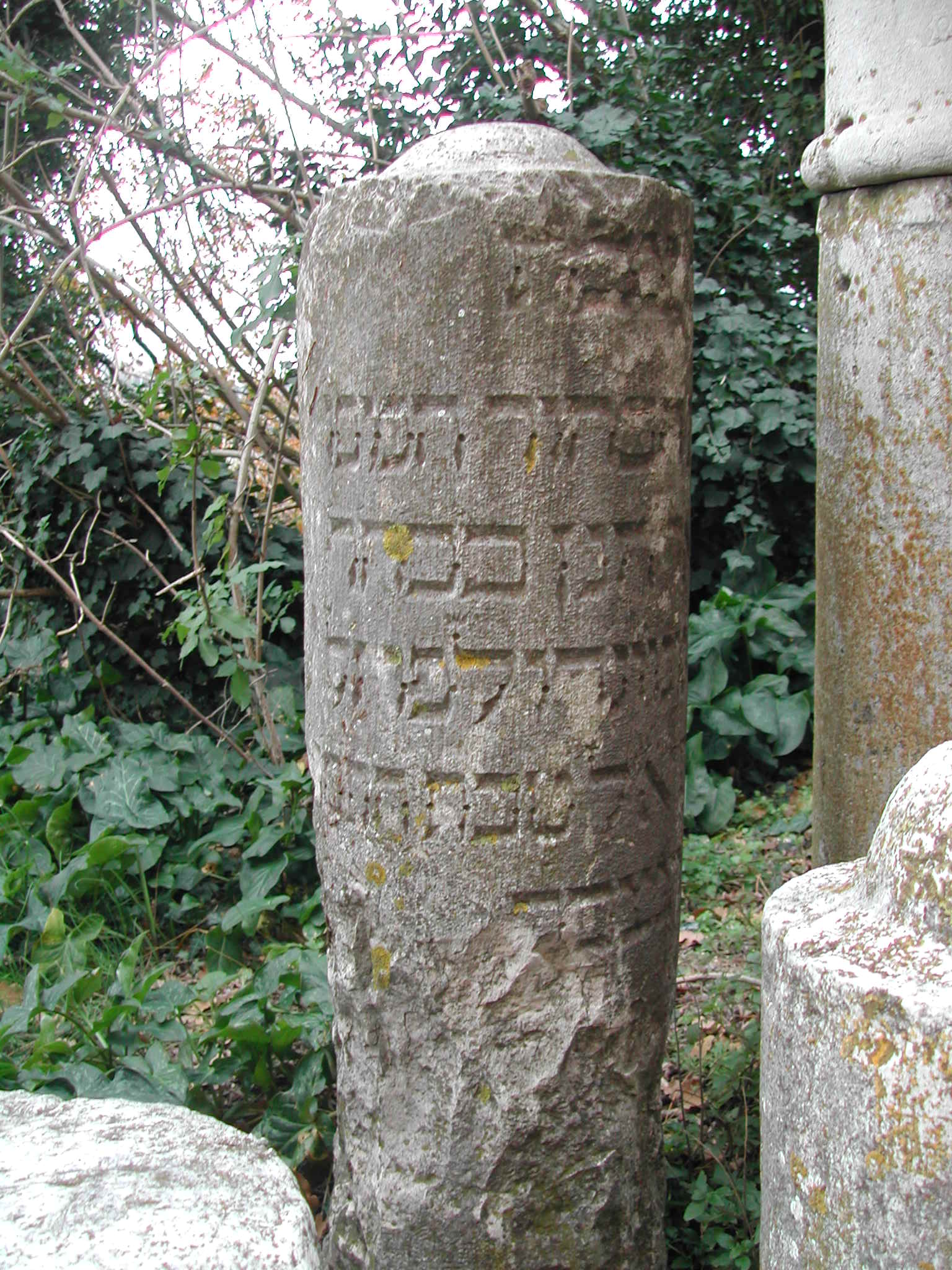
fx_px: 1393
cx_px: 476
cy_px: 635
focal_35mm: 38
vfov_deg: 49.0
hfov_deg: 37.7
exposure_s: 1/35.2
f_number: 2.8
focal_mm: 8
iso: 100
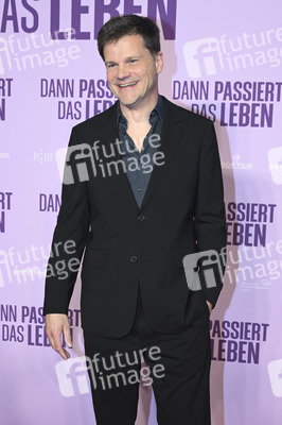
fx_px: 530
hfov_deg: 29.8
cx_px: 141
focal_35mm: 45
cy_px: 212
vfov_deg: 43.6
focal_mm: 45
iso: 1250
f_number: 4.5
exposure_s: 1/200
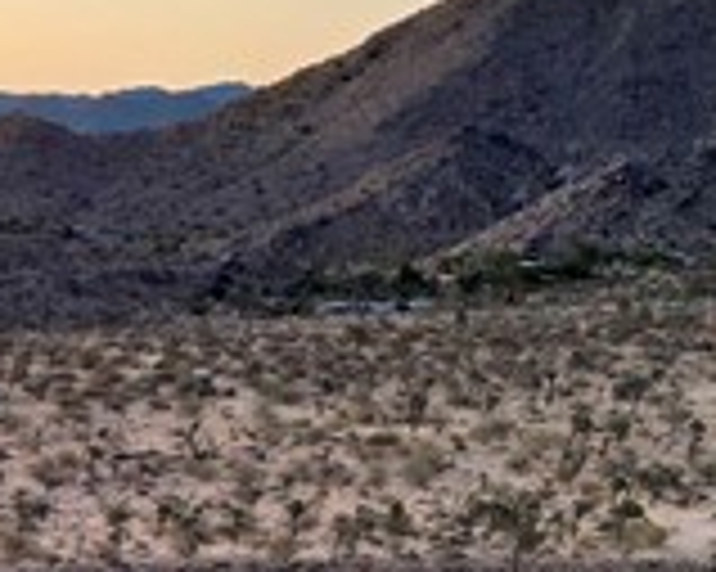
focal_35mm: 151
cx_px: -793
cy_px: 1092
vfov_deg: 9.6
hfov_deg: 11.3
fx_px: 3198
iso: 110
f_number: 1.7
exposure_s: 1/50
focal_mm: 6.72
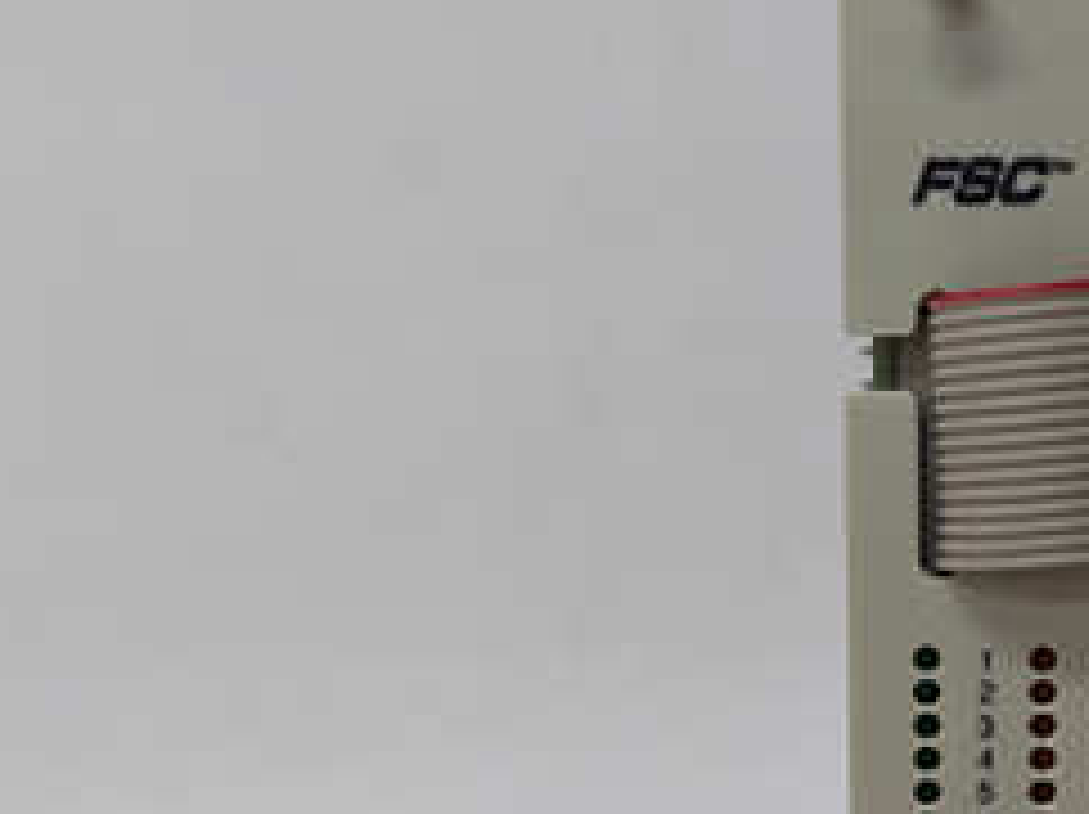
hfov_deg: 27.8
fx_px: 2106
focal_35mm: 67
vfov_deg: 21.2
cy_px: 792
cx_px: 999
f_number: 2
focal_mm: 3.79
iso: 132
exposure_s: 1/33
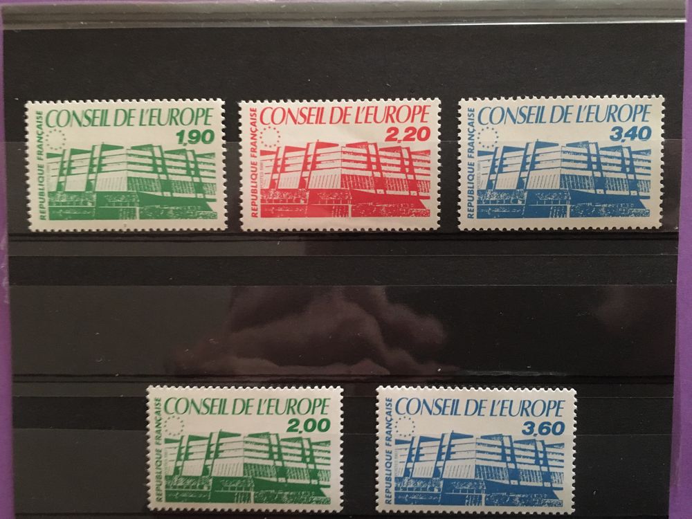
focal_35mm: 29
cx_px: 346
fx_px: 580
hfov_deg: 61.7
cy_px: 260
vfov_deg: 48.2
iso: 400
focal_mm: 4.15
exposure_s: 1/17
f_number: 2.2
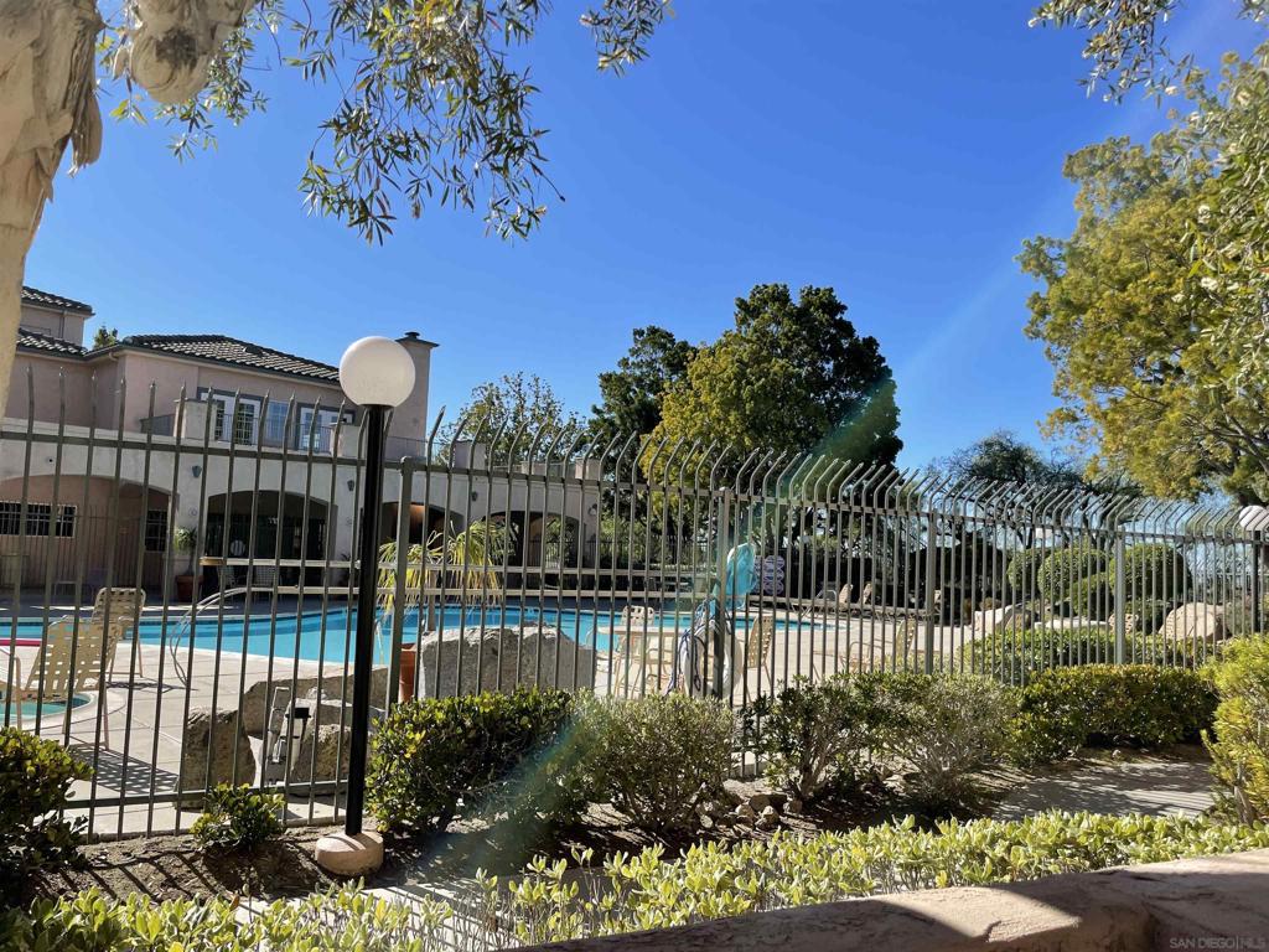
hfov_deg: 67.3
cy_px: 476
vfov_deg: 53.1
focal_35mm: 26
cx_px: 634
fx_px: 953
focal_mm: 4.2
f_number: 1.6
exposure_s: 1/3040
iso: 32
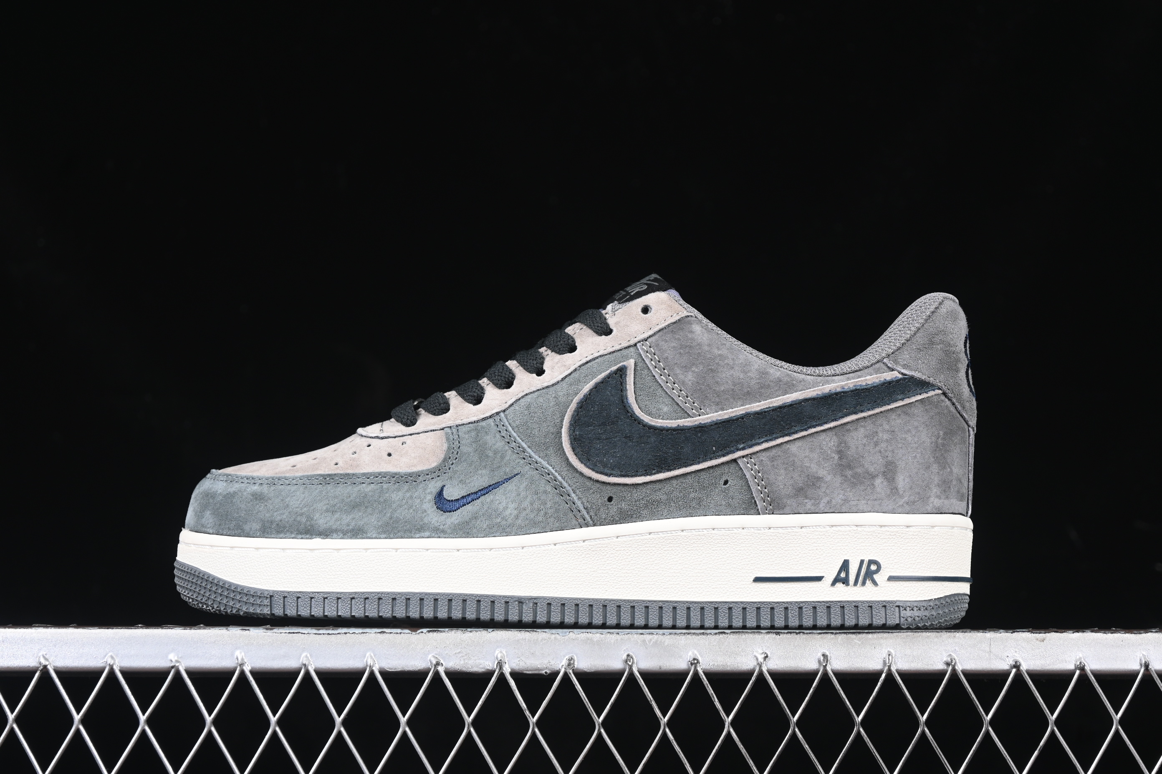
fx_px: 2421
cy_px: 387
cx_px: 581
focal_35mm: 75
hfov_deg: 27.0
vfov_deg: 18.2
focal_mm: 50
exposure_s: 1/60
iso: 160
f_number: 6.3
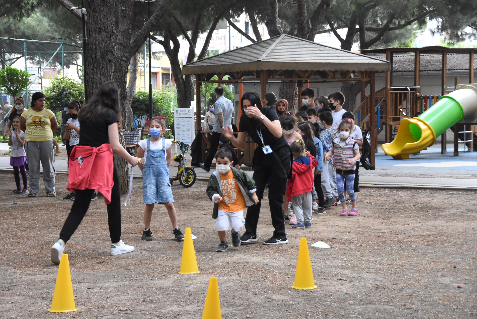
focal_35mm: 108
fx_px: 1432
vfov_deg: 12.7
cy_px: 160
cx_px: 238
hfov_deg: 18.9
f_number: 5.3
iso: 2800
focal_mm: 72
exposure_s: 1/125
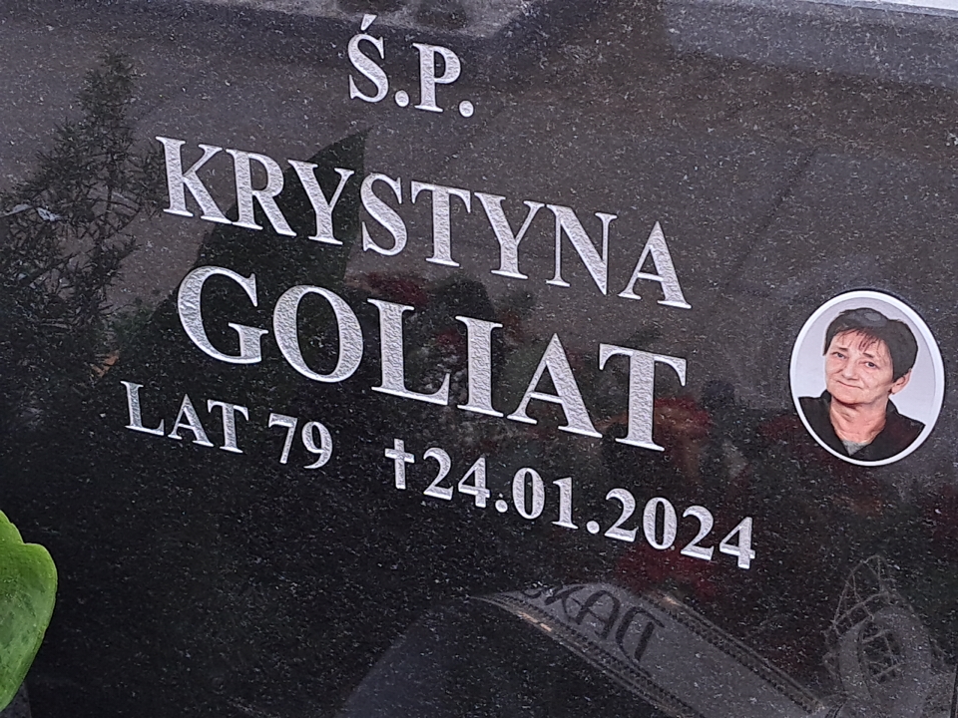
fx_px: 664
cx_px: 479
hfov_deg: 71.6
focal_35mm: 24
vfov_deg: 56.8
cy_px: 359
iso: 50
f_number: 1.8
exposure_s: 1/142
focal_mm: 5.23
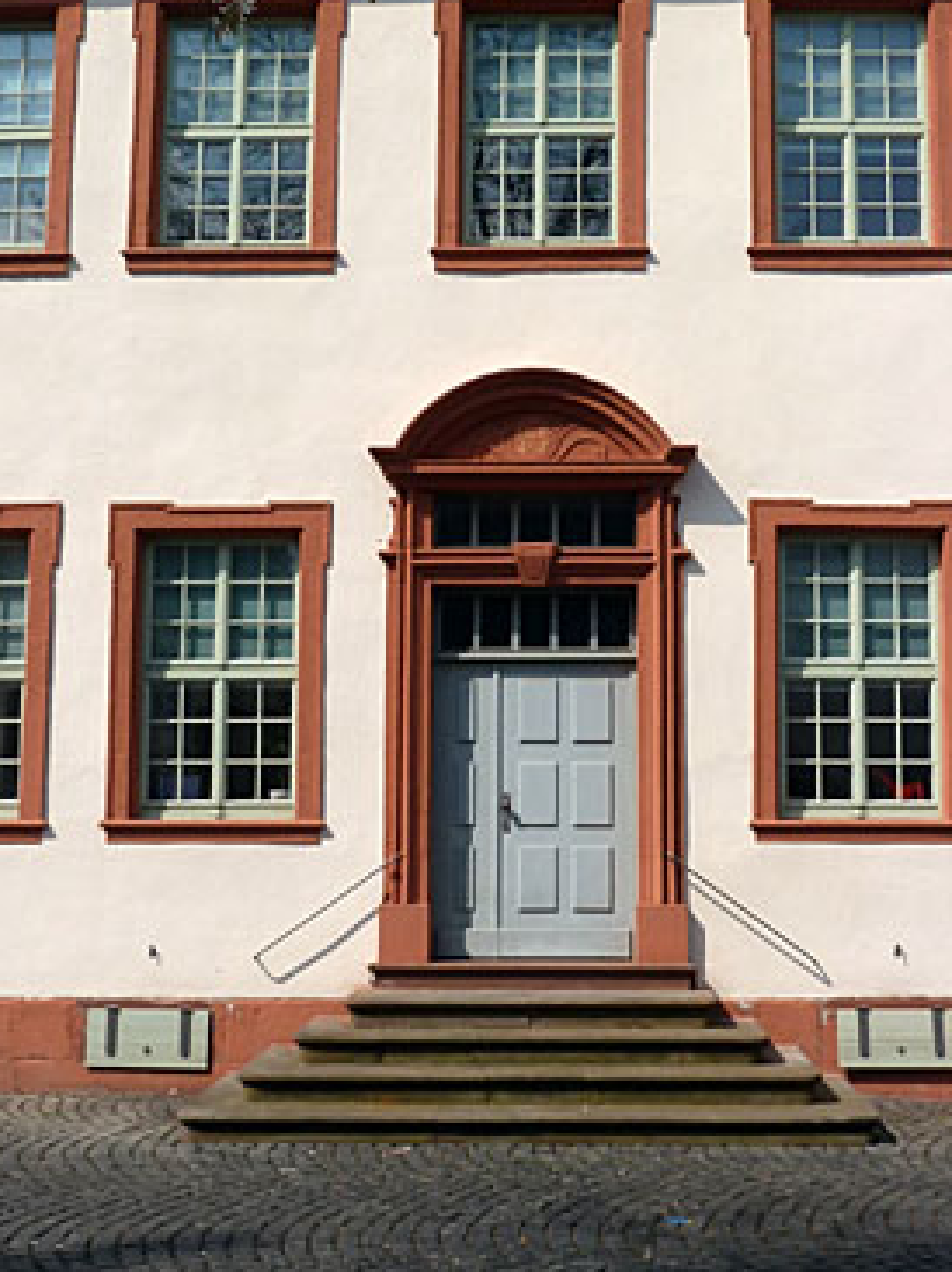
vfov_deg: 45.8
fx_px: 1505
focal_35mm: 41
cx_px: 552
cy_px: 629
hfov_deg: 35.0
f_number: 5.6
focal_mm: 4.1
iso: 80
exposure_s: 1/400
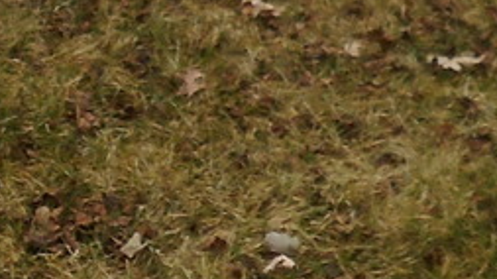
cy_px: -731
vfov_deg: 6.6
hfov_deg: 13.9
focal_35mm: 155
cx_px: 196
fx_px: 2042
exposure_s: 1/200
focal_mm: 4.5
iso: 80
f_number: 3.7
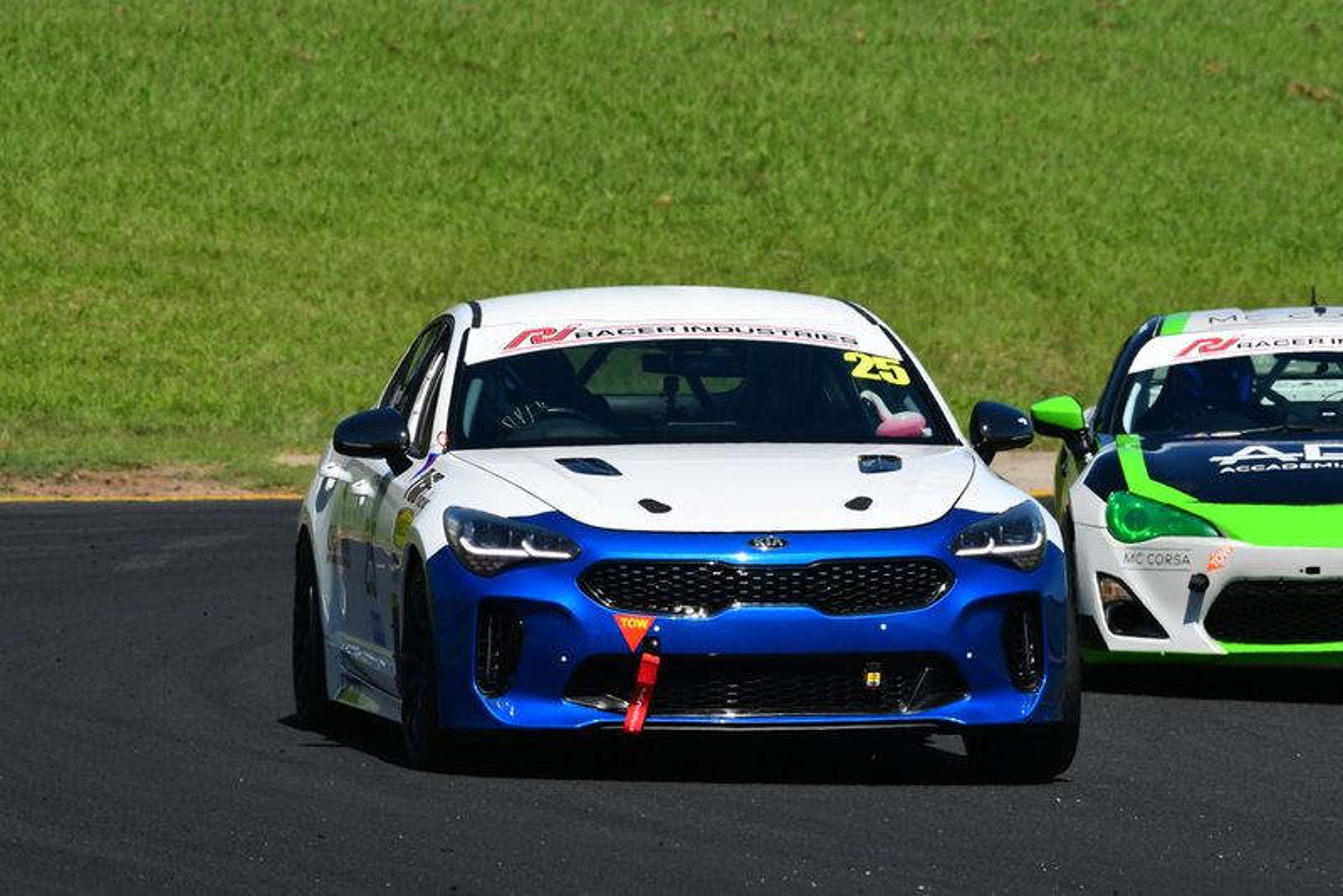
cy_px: 448
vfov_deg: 2.9
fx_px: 17912
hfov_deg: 4.3
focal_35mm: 480
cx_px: 672
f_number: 11
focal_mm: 320
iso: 320
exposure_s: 1/640
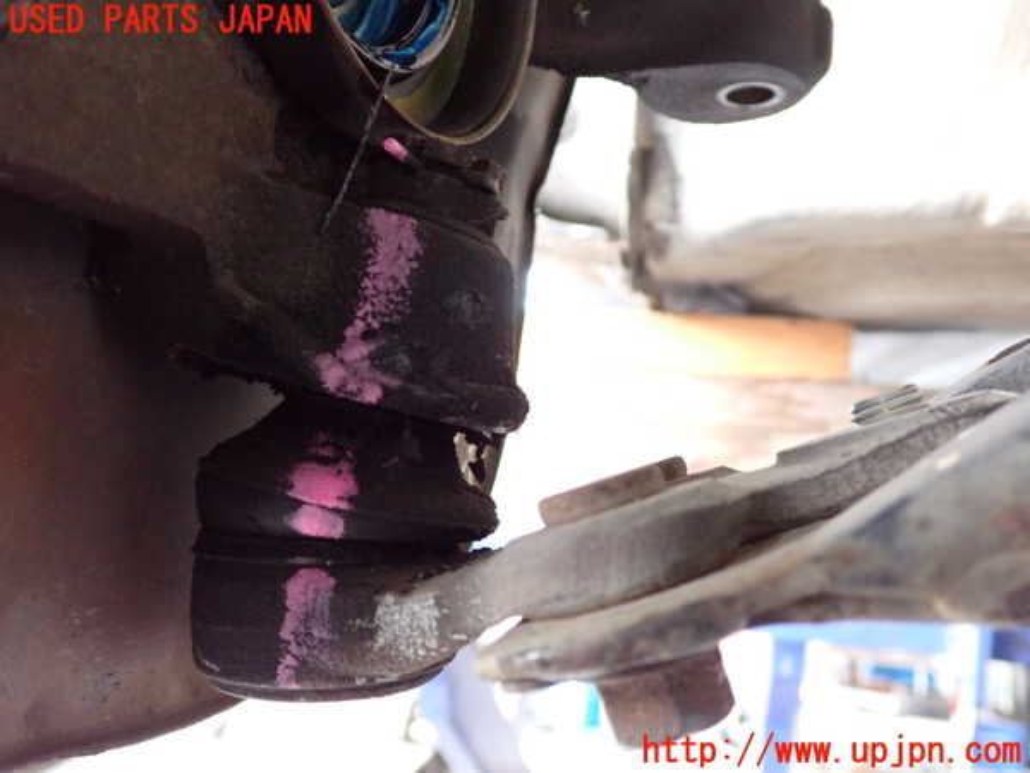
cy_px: 386
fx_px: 952
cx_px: 515
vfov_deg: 44.2
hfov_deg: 56.8
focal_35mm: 32
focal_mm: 5.79
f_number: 2.4
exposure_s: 1/125
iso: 1000
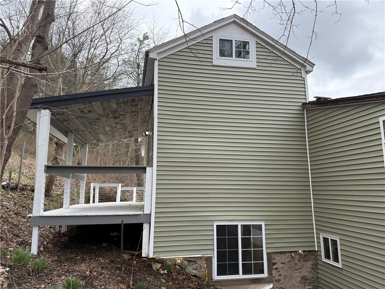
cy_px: 144
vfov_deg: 56.8
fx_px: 267
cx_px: 192
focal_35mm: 24
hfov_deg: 71.6
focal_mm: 6.76
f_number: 1.78
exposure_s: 1/1770
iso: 100
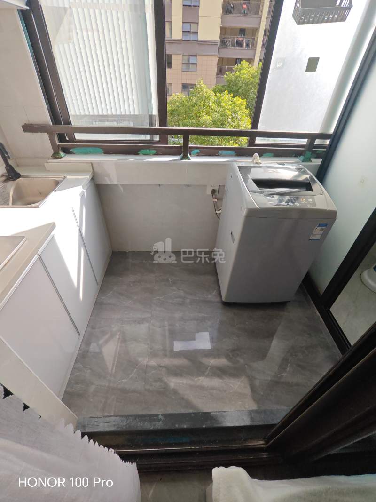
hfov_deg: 78.1
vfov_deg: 94.5
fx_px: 232
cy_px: 251
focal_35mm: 16
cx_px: 188
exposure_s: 1/420
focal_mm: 1.96
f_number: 2.2
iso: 50
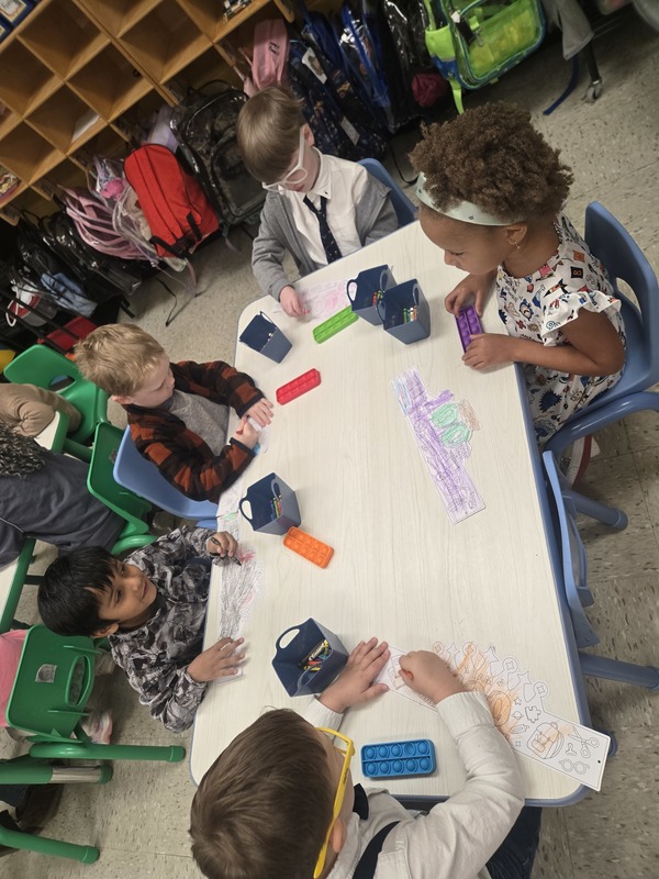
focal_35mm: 23
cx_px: 330
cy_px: 440
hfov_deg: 58.9
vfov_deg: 73.9
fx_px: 584
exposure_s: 1/120
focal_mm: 5.4
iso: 160
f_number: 1.8
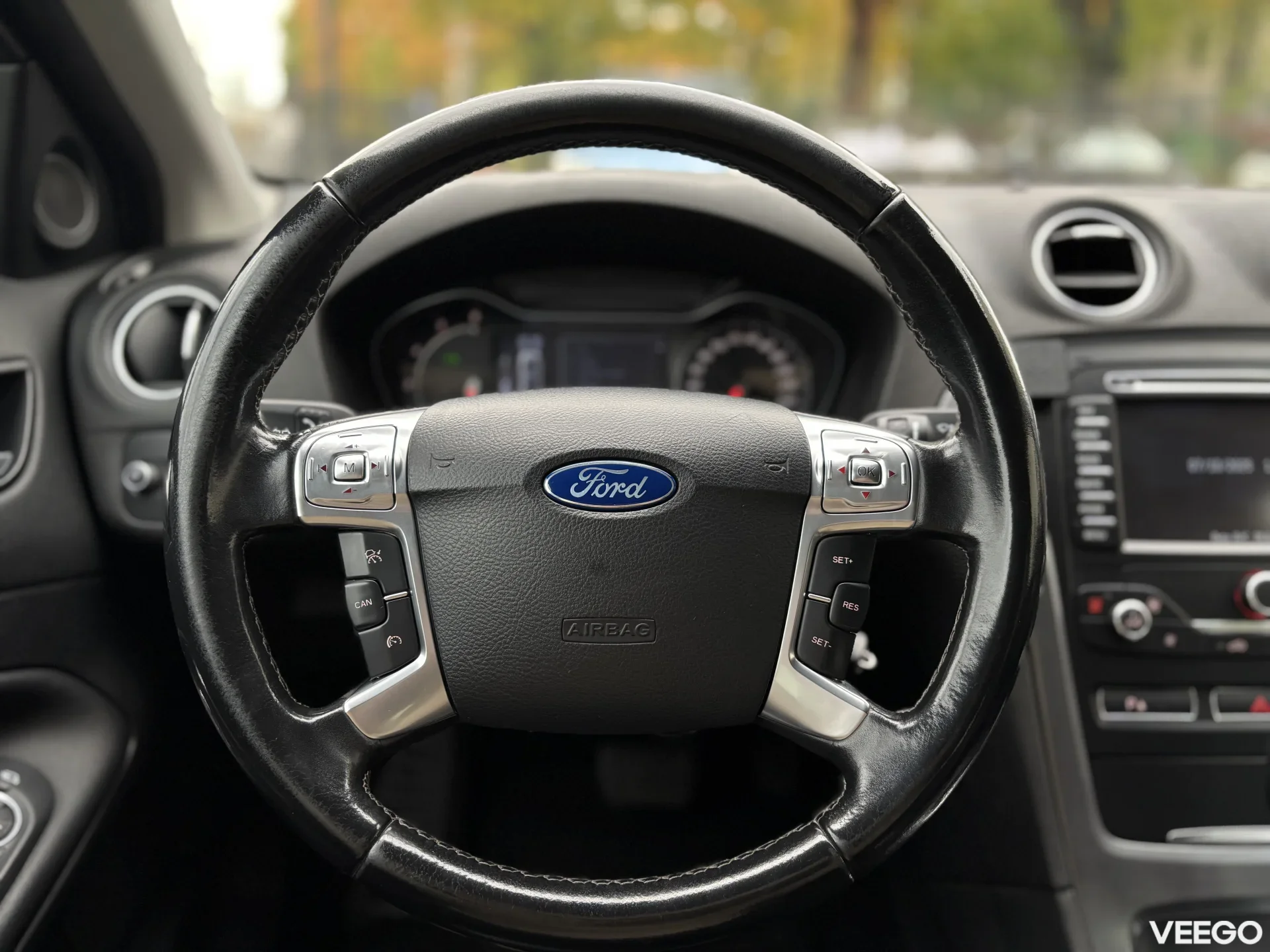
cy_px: 476
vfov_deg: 53.1
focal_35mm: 26
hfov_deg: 67.3
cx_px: 635
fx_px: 954
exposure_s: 1/80
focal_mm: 5.96
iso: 125
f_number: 1.6
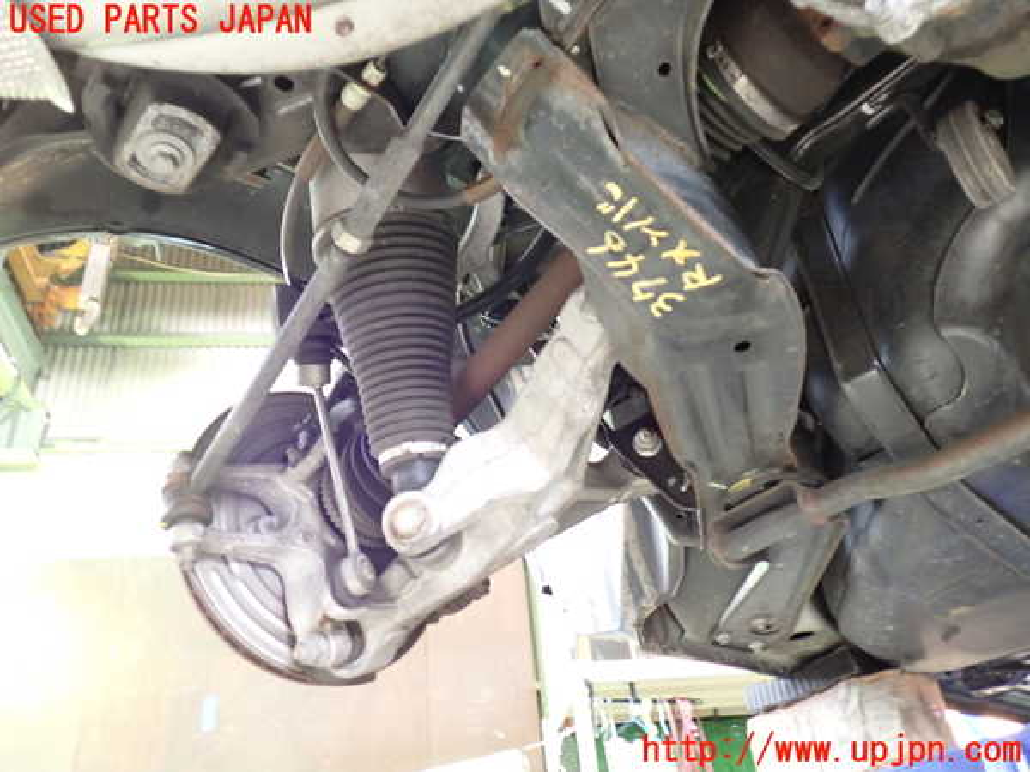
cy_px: 386
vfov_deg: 46.8
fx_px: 893
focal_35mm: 30
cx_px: 515
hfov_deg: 60.0
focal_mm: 5.4
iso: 800
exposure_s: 1/10
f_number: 2.3
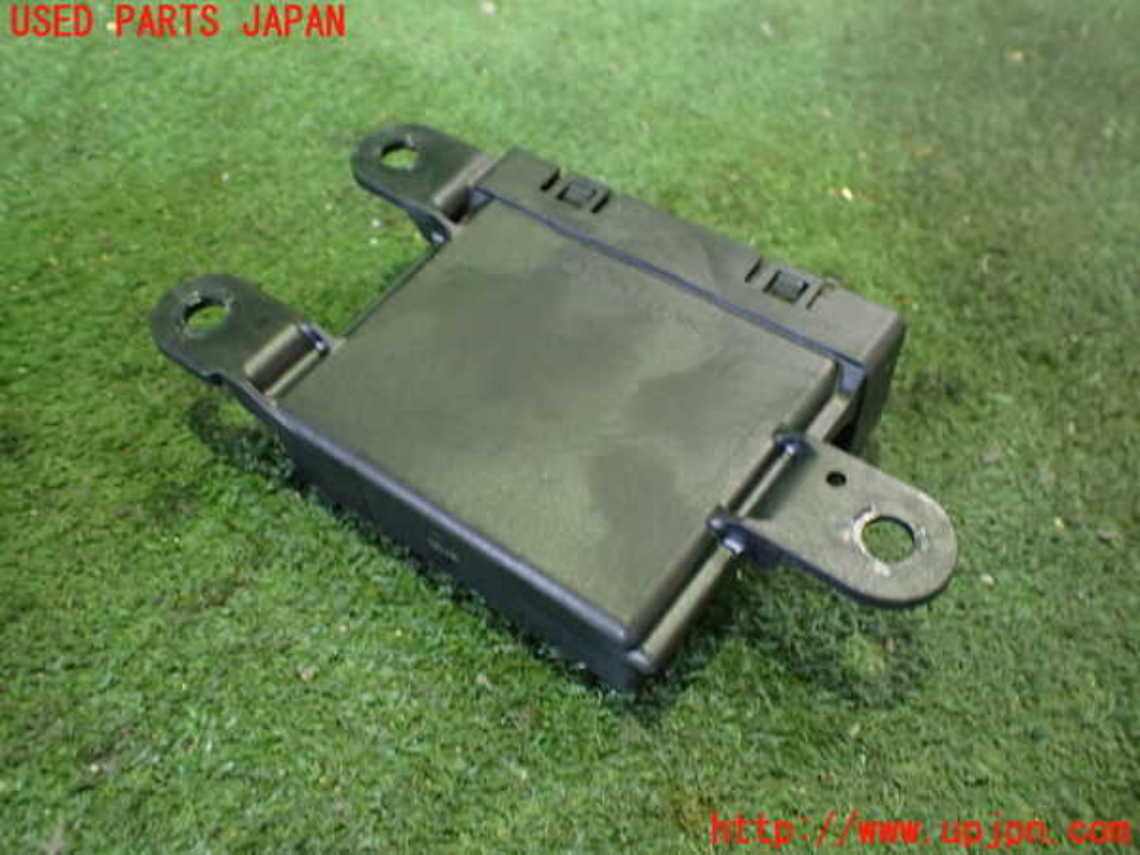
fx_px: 988
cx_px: 570
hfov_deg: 60.0
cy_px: 428
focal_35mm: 30
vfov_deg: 46.8
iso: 800
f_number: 2.3
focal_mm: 5.4
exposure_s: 1/30
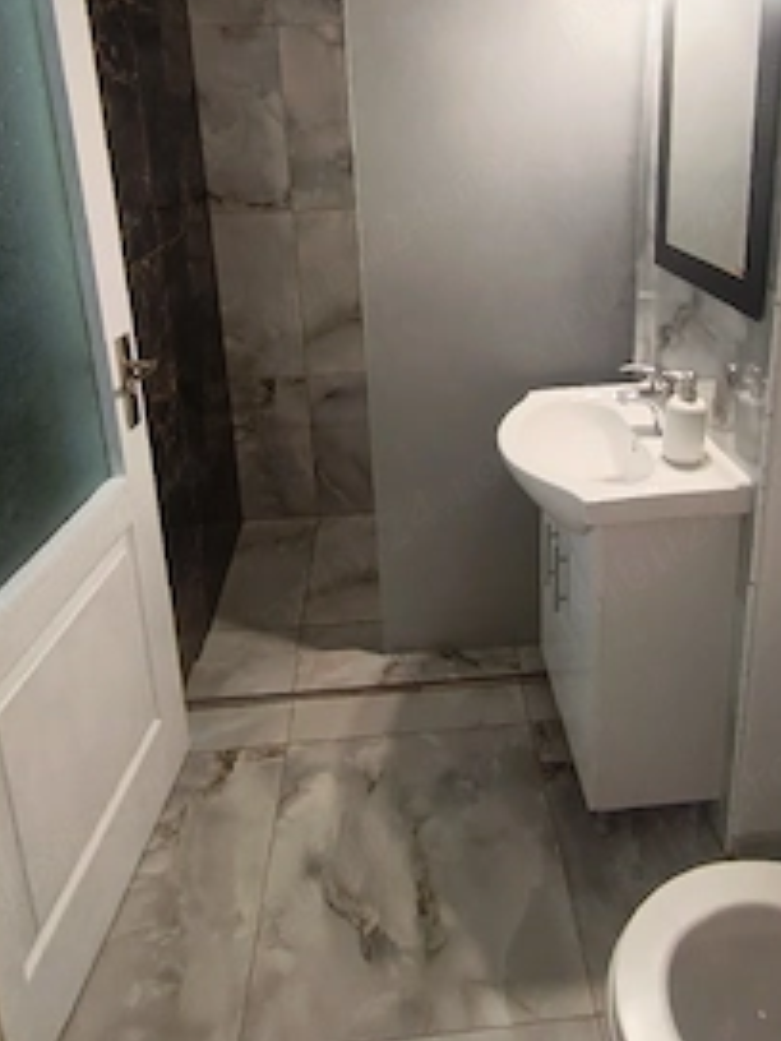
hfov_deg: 54.6
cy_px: 291
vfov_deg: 66.1
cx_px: 456
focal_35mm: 25
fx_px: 752
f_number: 2.2
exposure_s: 1/33.3
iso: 495
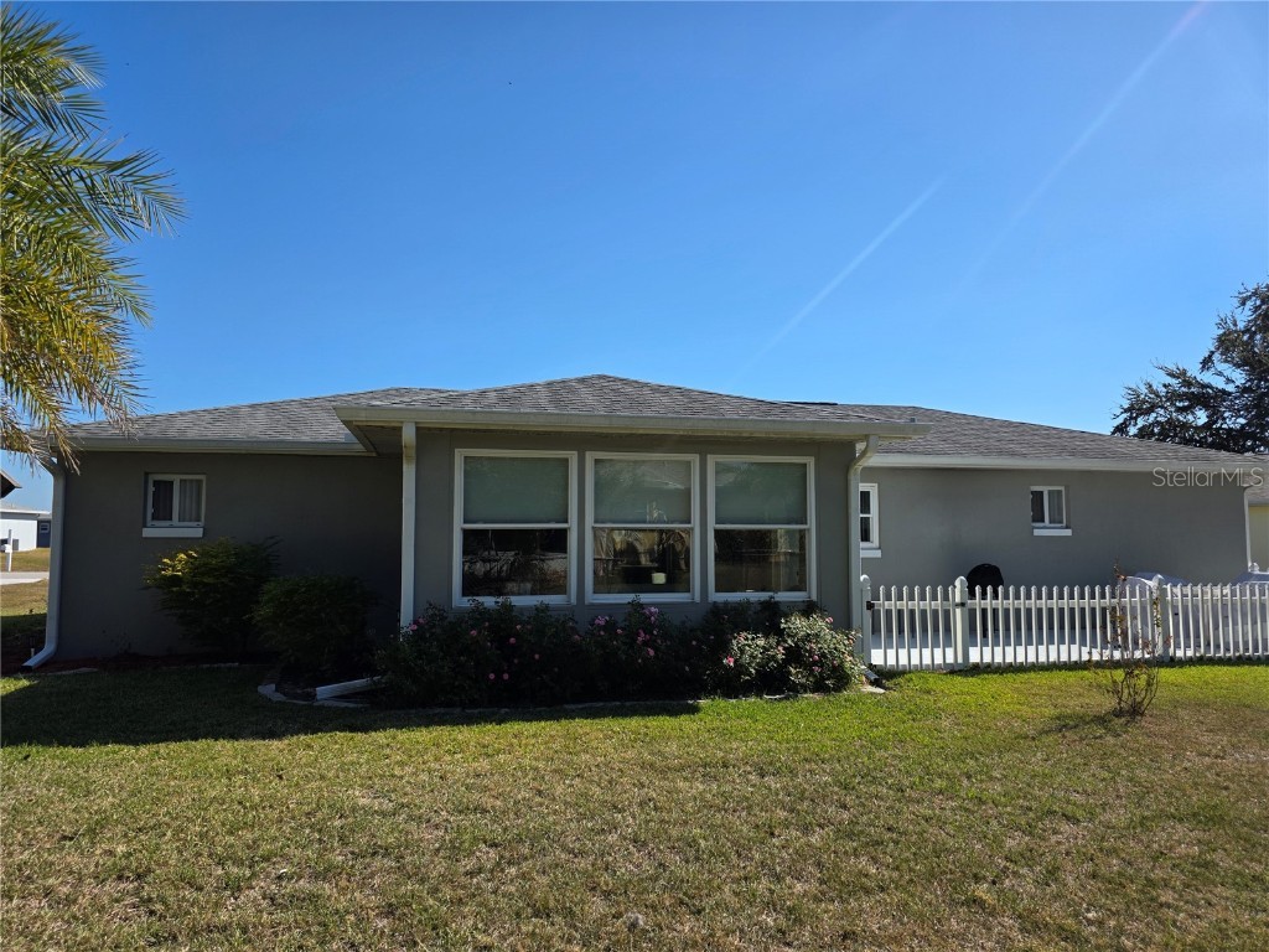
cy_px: 476
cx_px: 634
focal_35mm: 23
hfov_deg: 73.9
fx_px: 843
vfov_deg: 58.9
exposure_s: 1/5778
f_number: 1.7
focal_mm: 6.3
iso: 80
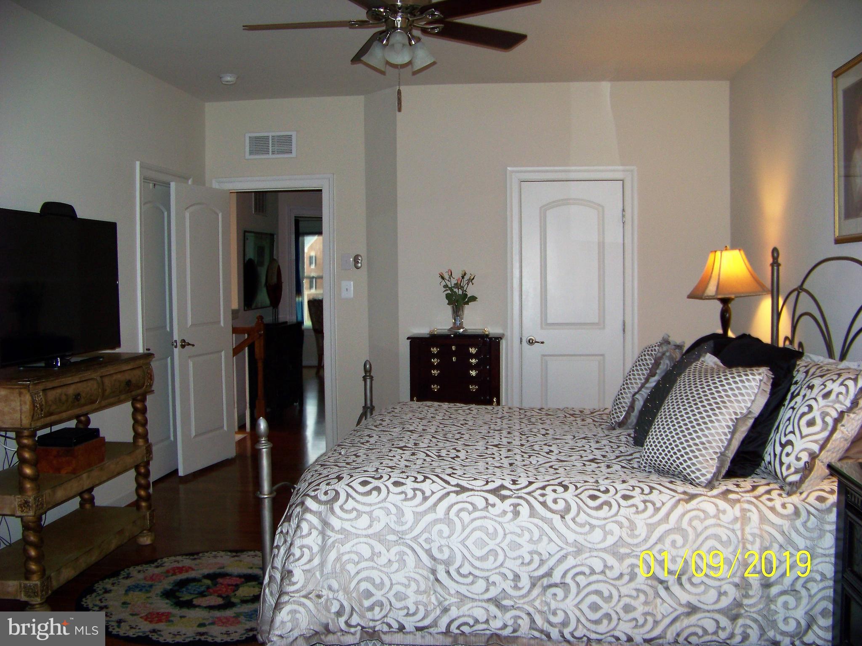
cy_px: 323
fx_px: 896
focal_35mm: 36
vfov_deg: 39.7
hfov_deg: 51.4
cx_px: 431
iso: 64
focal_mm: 5.85
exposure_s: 1/30
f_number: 2.8
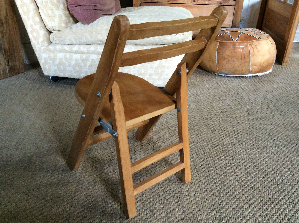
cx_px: 150
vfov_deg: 44.1
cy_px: 112
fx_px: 276
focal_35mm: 32
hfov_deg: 56.9
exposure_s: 1/25
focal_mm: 3.3
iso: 160
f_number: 2.4
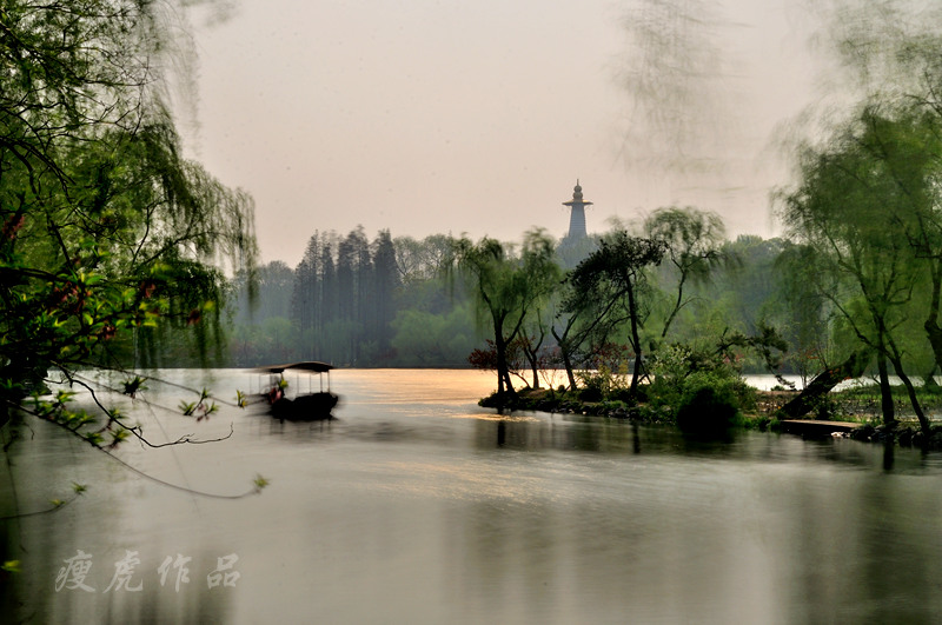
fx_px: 1881
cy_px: 312
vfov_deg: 18.9
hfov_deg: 28.1
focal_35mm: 72
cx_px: 471
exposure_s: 13
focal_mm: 48
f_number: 32
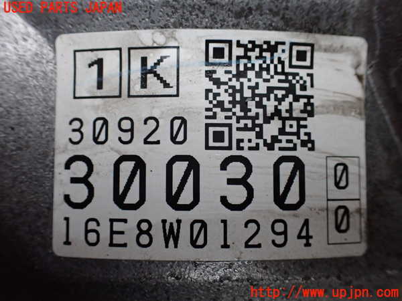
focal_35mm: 30
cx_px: 201
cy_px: 150
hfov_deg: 60.0
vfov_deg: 46.8
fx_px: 348
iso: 640
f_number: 2.3
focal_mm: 5.4
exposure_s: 1/125
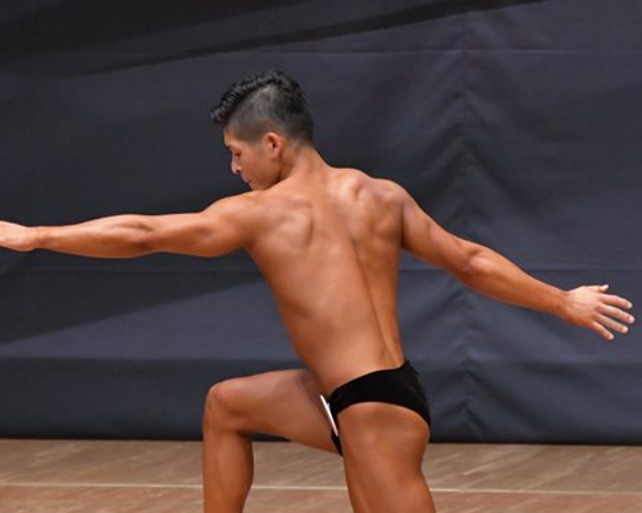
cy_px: 337
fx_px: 11073
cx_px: 322
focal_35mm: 583
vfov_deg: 2.7
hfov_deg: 3.3
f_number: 5.6
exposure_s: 1/400
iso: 6400
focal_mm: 250
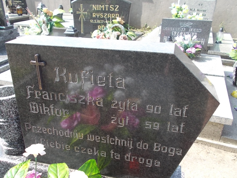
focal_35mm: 32
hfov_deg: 56.7
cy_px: 96
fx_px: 219
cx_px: 105
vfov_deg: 44.1
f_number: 3.2
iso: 80
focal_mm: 4.6
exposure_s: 1/250
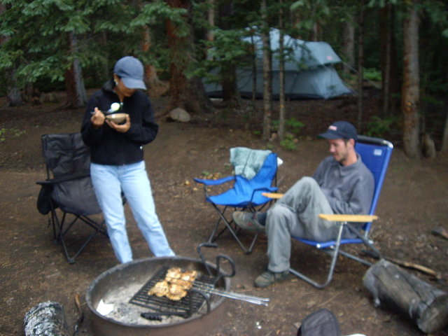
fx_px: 492
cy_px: 168
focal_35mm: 38
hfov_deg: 49.0
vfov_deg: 37.7
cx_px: 224
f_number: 2.7
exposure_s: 1/40
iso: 200
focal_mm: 6.2
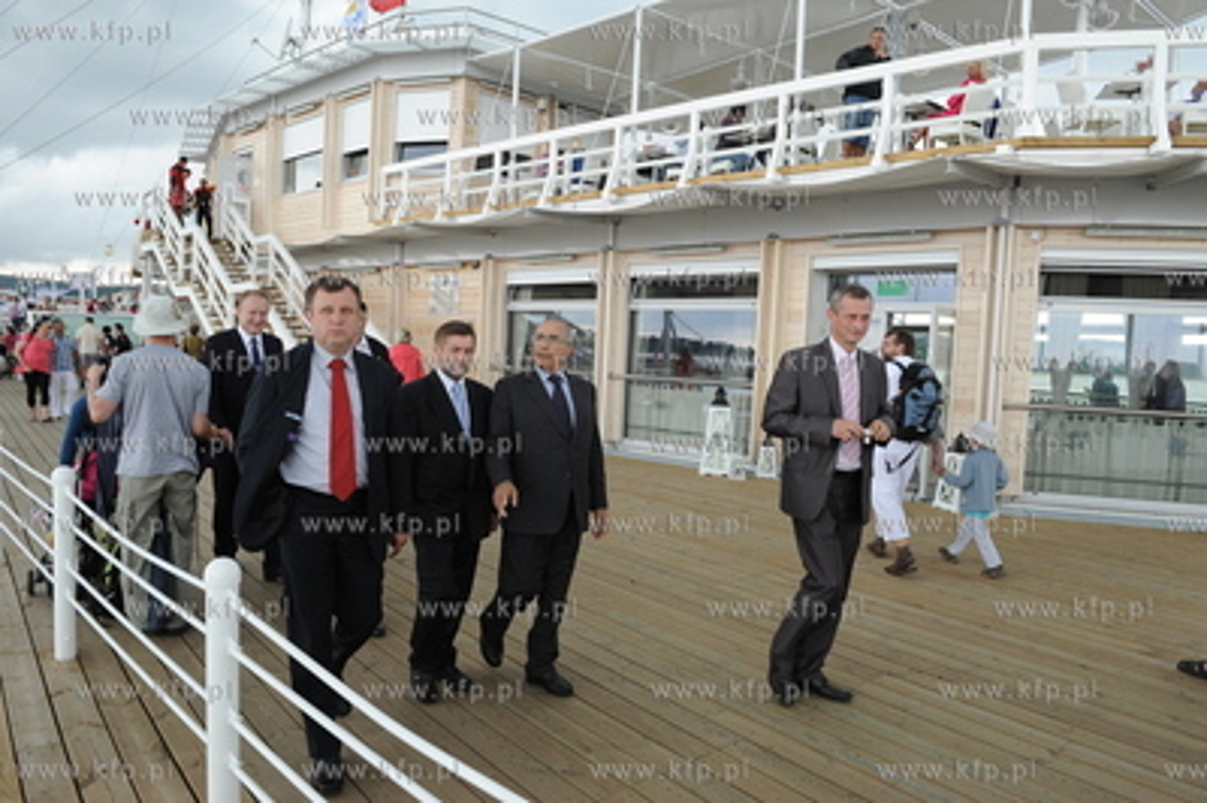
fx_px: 804
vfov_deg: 53.1
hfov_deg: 73.8
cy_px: 402
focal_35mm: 24
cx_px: 604
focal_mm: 24
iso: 2000
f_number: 9
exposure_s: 1/320
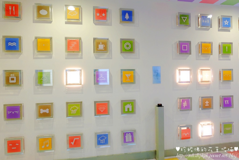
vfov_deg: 53.1
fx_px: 159
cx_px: 120
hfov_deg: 73.7
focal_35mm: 24
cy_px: 80
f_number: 3.5
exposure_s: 1/60
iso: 1250
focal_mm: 16
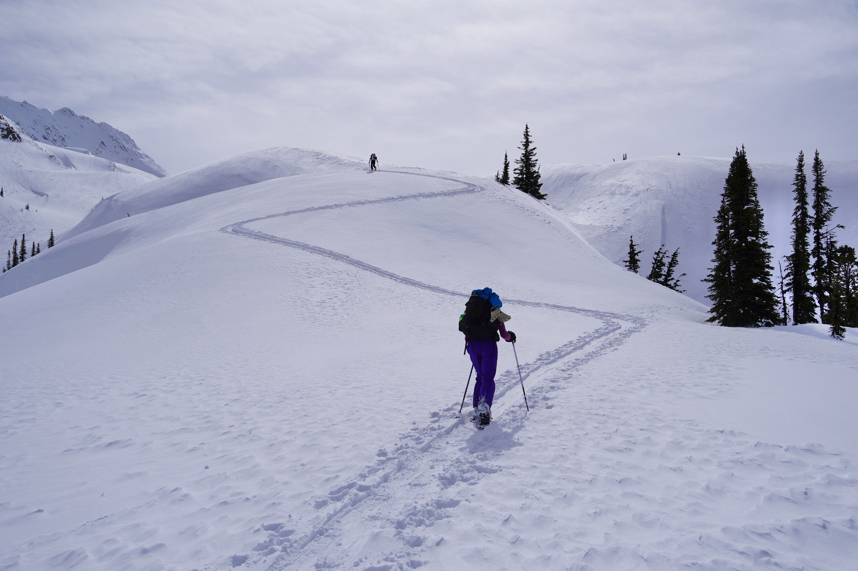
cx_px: 429
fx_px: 857
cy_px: 286
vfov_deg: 36.8
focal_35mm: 36
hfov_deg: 53.2
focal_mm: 24
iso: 100
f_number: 5.6
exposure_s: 1/3200
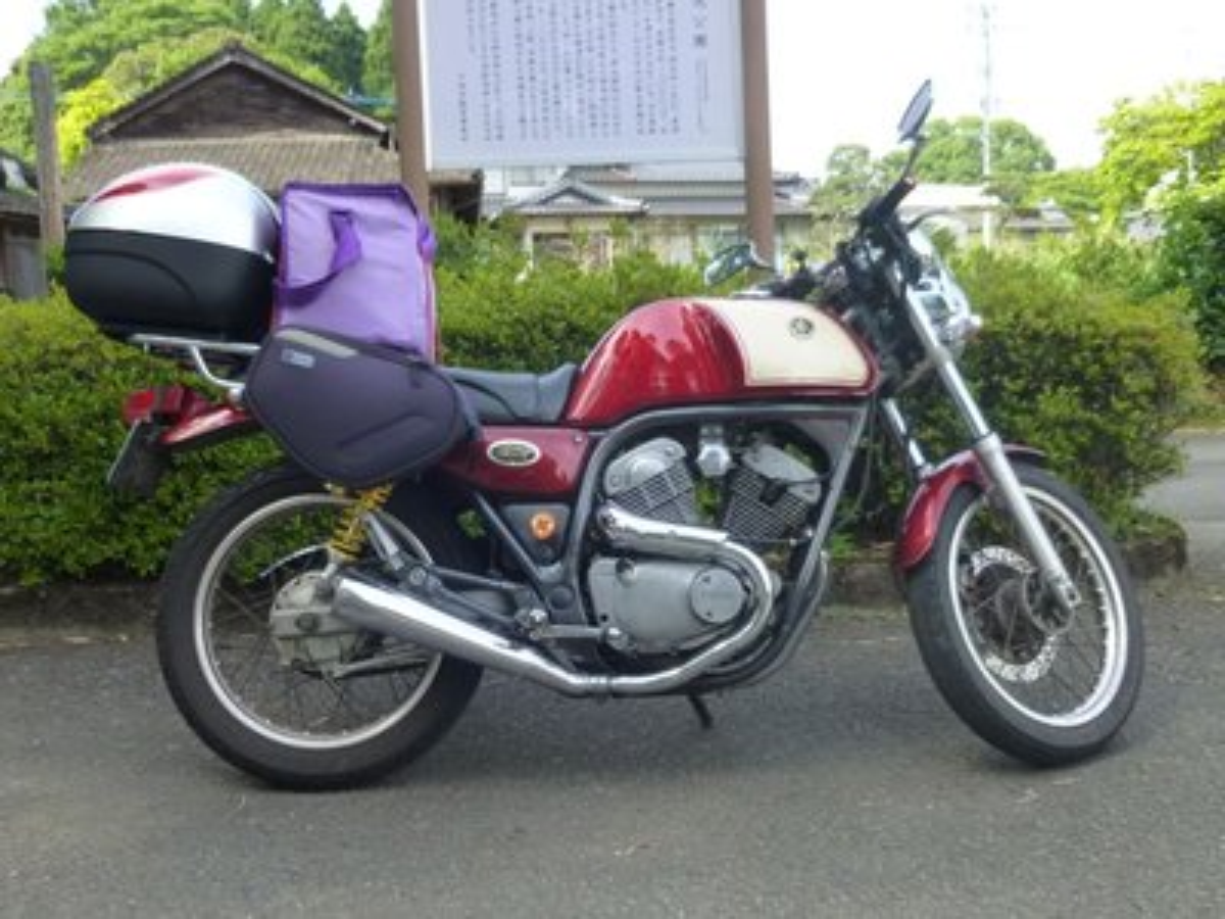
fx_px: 885
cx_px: 612
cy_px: 460
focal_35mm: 25
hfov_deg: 69.4
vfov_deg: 54.9
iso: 160
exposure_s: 1/320
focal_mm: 4.5
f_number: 3.1
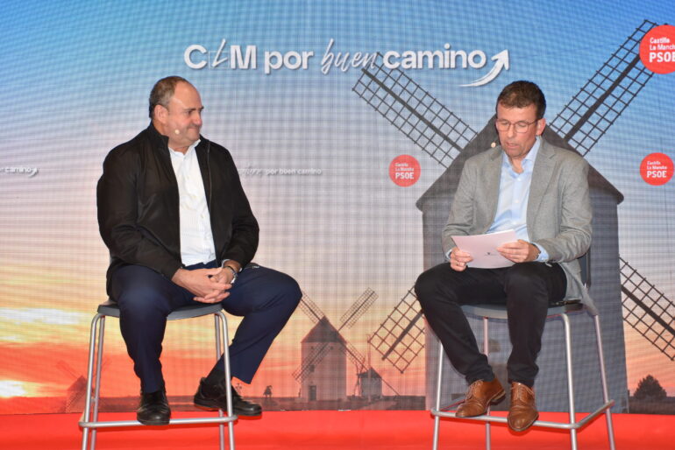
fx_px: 1182
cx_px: 338
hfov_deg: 31.9
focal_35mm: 63
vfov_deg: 21.6
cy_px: 225
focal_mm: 42
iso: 640
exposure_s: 1/125
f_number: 5.6
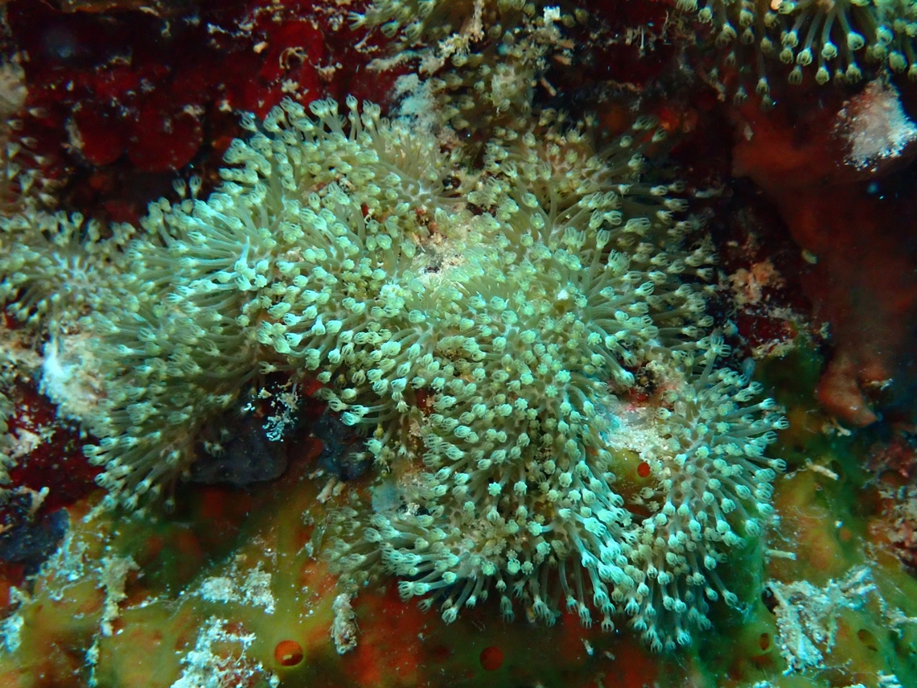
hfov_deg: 38.2
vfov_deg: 29.1
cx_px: 458
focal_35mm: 50
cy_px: 344
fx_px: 1325
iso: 800
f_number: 4.5
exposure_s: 1/100
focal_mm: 9.01
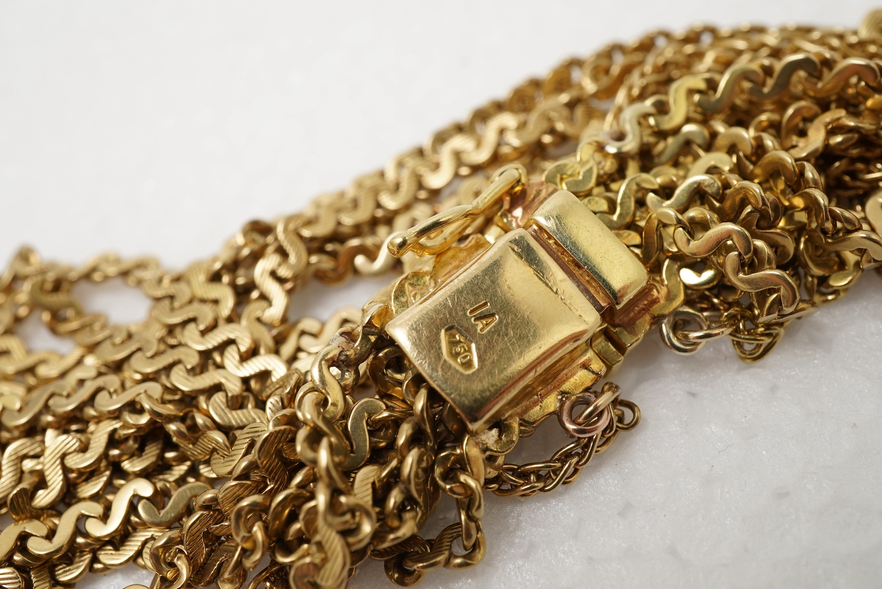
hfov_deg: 43.6
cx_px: 441
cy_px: 294
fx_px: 1103
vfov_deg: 29.9
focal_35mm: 45
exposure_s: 1/125
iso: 500
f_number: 20
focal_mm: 30
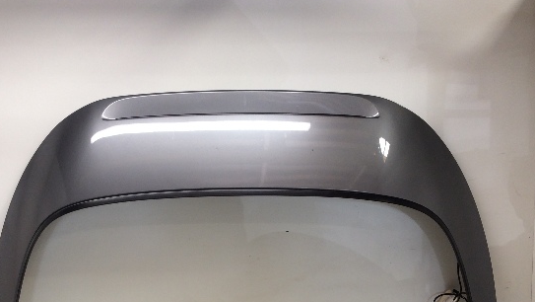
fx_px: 582
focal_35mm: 41
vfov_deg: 28.6
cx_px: 246
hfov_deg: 49.3
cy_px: 229
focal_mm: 3.3
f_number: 2.4
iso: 32
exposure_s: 1/40
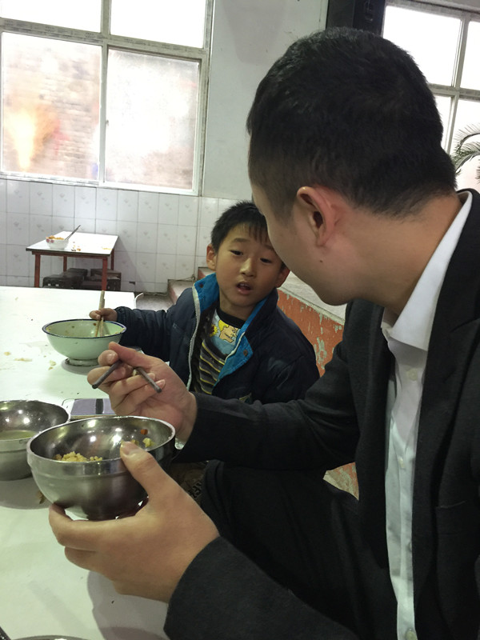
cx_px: 240
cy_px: 320
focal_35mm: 29
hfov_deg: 48.2
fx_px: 536
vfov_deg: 61.7
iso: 100
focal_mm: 4.15
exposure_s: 1/10
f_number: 2.2
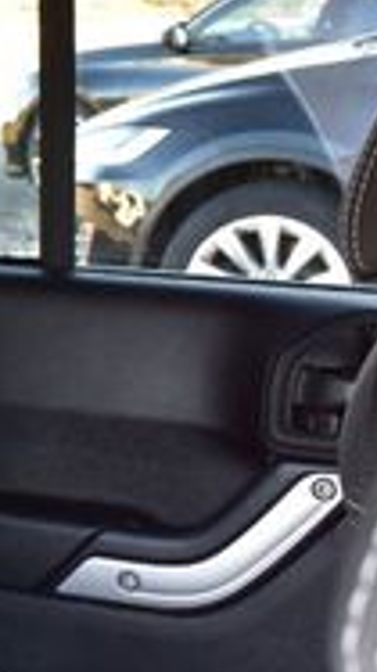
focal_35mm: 97
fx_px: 1726
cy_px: 402
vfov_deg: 22.0
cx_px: -528
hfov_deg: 10.7
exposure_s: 1/15
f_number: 6.3
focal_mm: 18
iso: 450
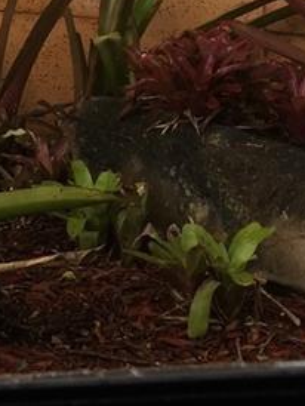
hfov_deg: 11.3
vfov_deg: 14.0
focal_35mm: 127
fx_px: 1490
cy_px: -289
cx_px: -123
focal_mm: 4.15
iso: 32
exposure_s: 1/439
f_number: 2.2
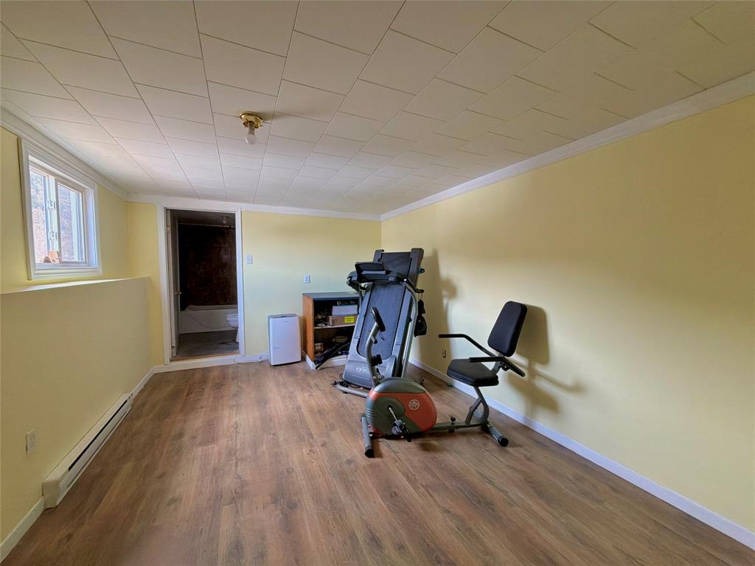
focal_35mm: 14
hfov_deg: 102.1
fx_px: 305
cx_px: 378
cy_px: 283
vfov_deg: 85.7
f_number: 2.2
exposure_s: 1/60
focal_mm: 2.22
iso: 250
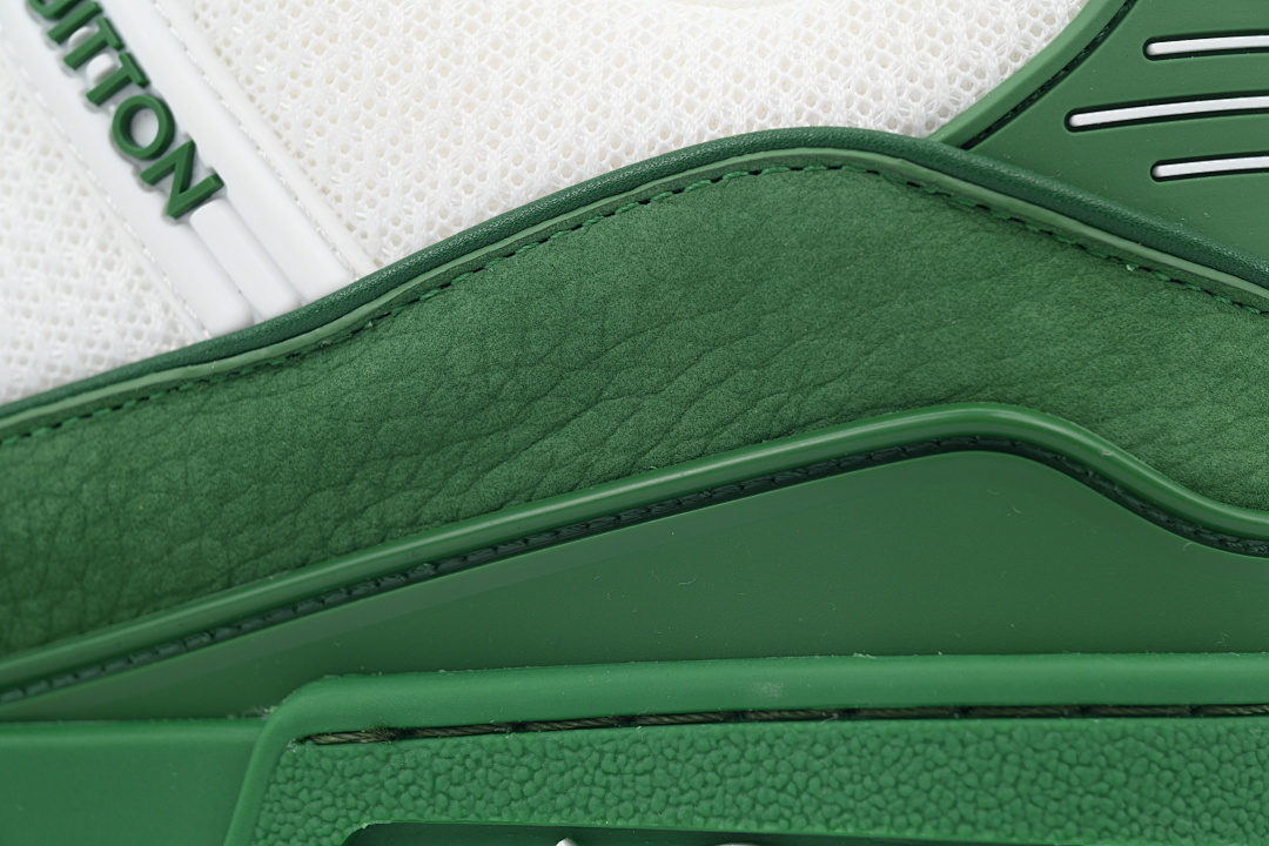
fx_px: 3701
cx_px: 634
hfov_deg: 19.5
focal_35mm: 105
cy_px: 423
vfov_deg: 13.0
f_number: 10
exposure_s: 1/100
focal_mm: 105
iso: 400
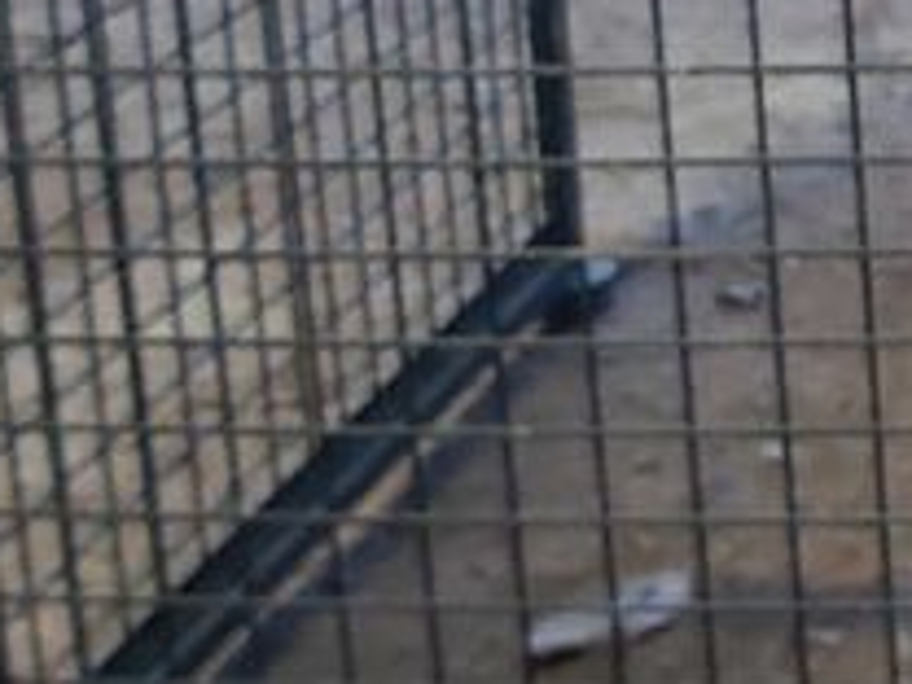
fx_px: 3293
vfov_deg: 11.5
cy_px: -250
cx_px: 1714
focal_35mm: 125
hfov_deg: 13.8
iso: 500
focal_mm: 3.92
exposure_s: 1/25
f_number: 1.7
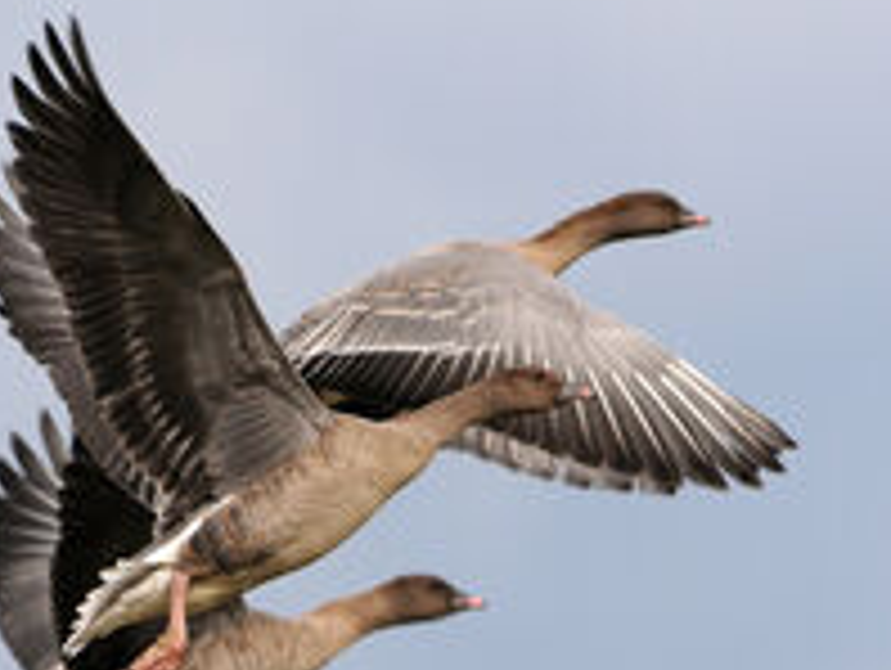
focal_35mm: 1948
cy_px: 560
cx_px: 119
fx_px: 50201
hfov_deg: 1.0
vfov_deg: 0.8
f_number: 8
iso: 400
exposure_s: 1/800
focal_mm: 600
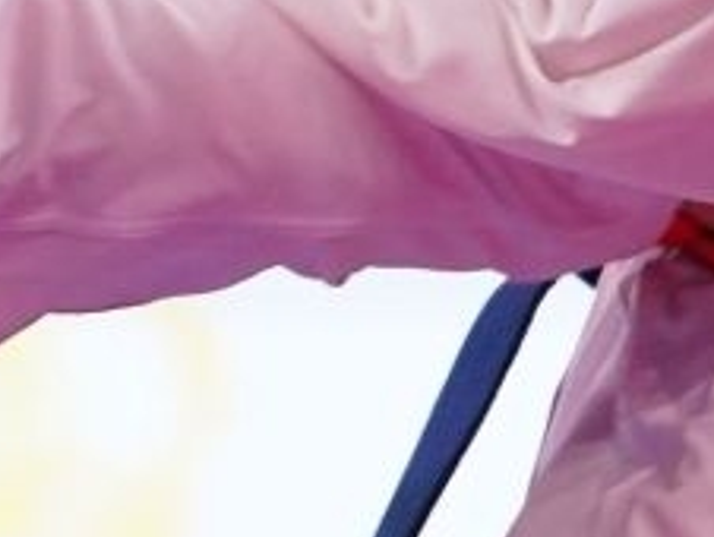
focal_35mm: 1529
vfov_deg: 1.0
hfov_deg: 1.3
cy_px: -449
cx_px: -973
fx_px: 31571
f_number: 2.8
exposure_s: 1/1000
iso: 3200
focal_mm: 200
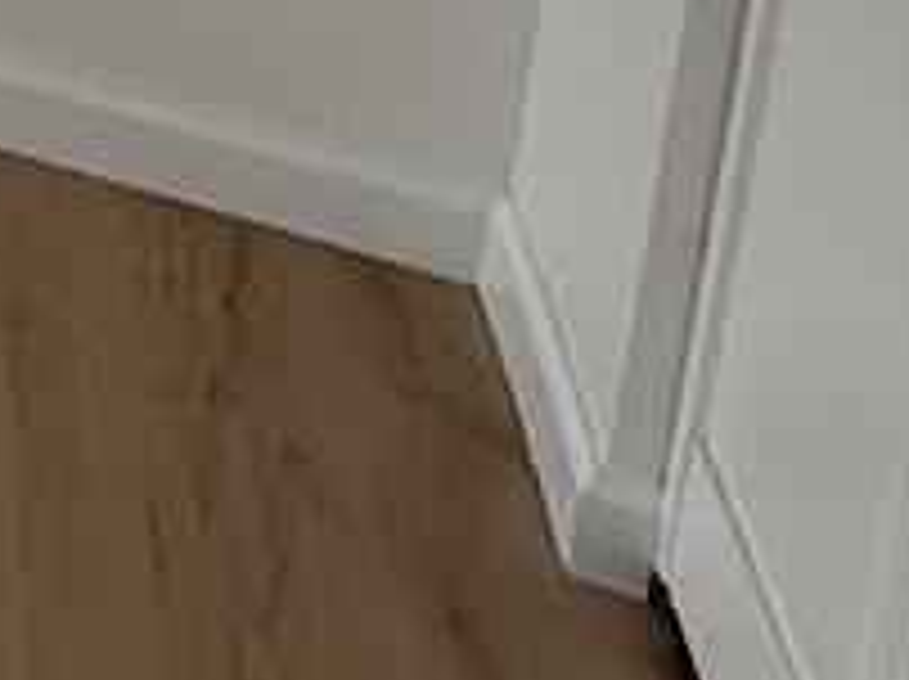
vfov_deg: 10.5
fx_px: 2911
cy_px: -1193
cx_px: -2016
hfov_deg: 10.4
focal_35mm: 111
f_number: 2.2
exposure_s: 1/514
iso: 64
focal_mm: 2.22
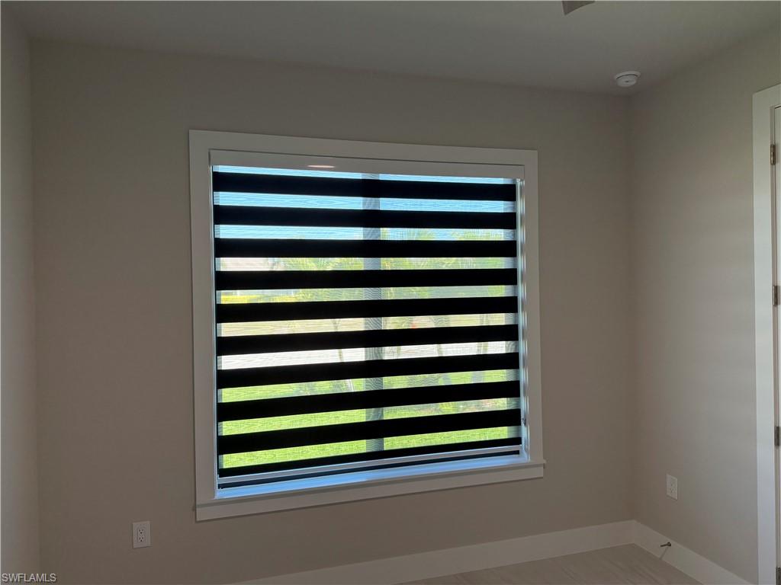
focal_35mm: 24
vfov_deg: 56.8
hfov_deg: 71.6
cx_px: 390
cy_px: 292
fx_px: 541
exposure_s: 1/226
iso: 160
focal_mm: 6.76
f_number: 1.78
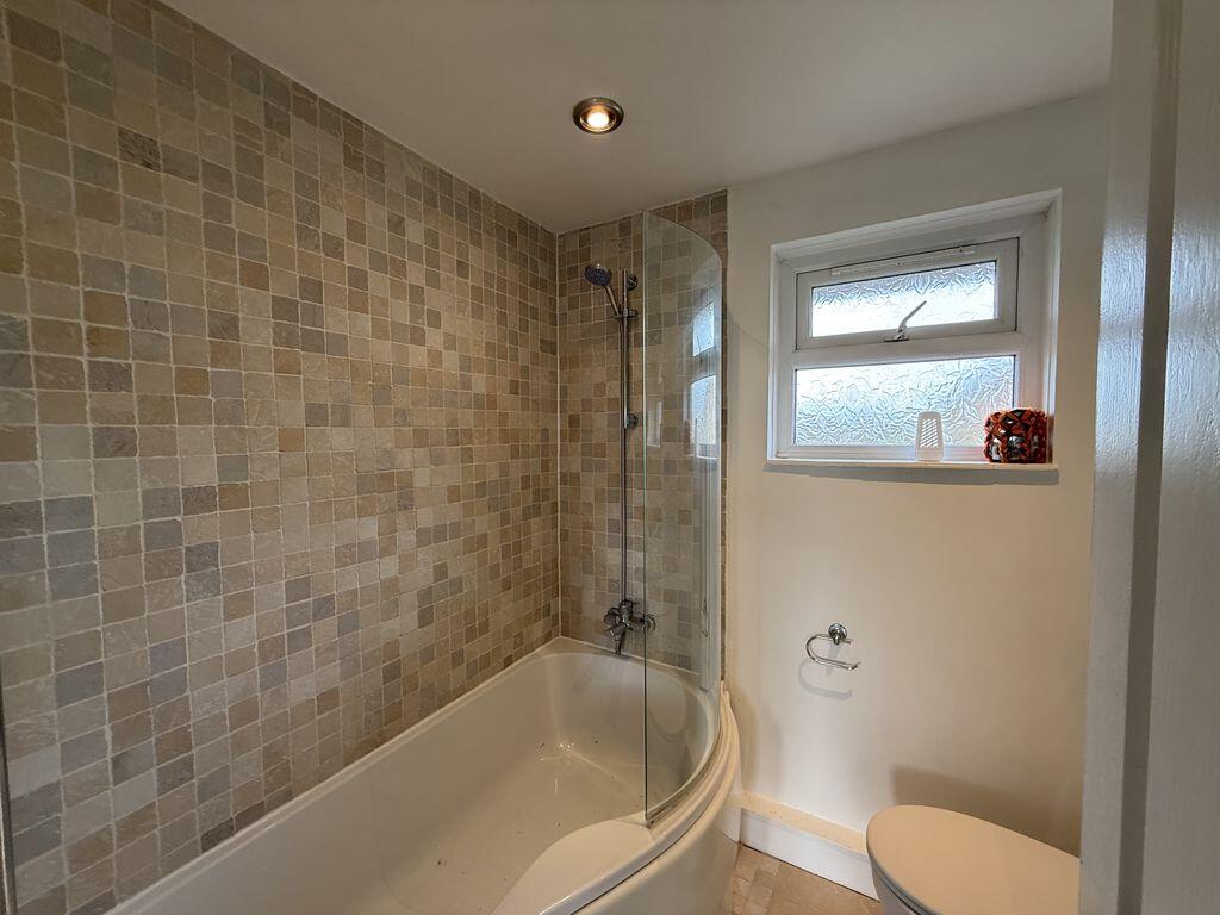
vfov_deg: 85.7
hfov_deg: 102.1
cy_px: 458
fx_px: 493
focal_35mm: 14
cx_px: 610
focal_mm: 2.22
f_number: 2.2
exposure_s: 1/100
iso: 160
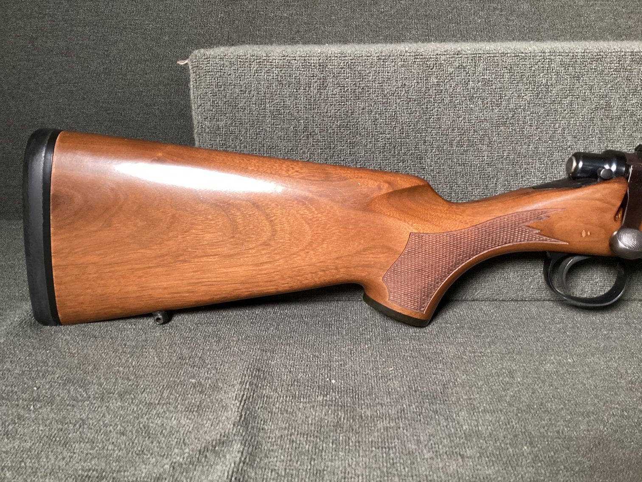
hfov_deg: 58.3
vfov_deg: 45.4
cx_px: 321
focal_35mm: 31
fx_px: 575
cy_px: 241
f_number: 2.4
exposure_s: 1/50
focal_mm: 3.3
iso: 250
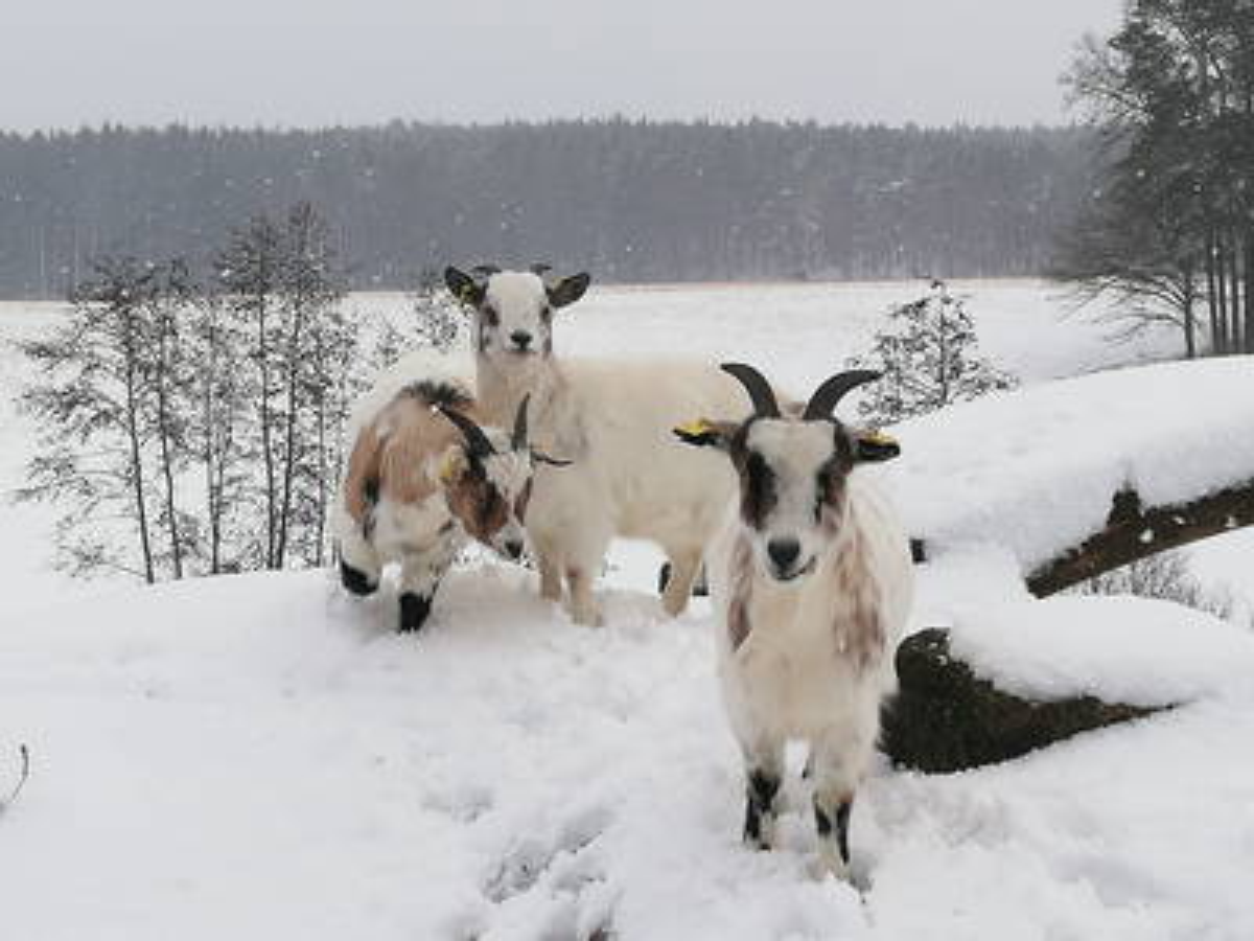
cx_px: 627
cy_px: 470
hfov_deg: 27.8
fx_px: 2536
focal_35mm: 70
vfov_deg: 21.0
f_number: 2.2
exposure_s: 1/1079
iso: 50
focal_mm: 3.81
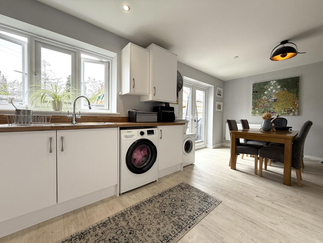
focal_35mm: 14
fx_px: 131
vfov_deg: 85.7
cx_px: 162
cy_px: 122
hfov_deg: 102.1
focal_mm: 2.22
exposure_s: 1/99
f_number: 2.2
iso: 64
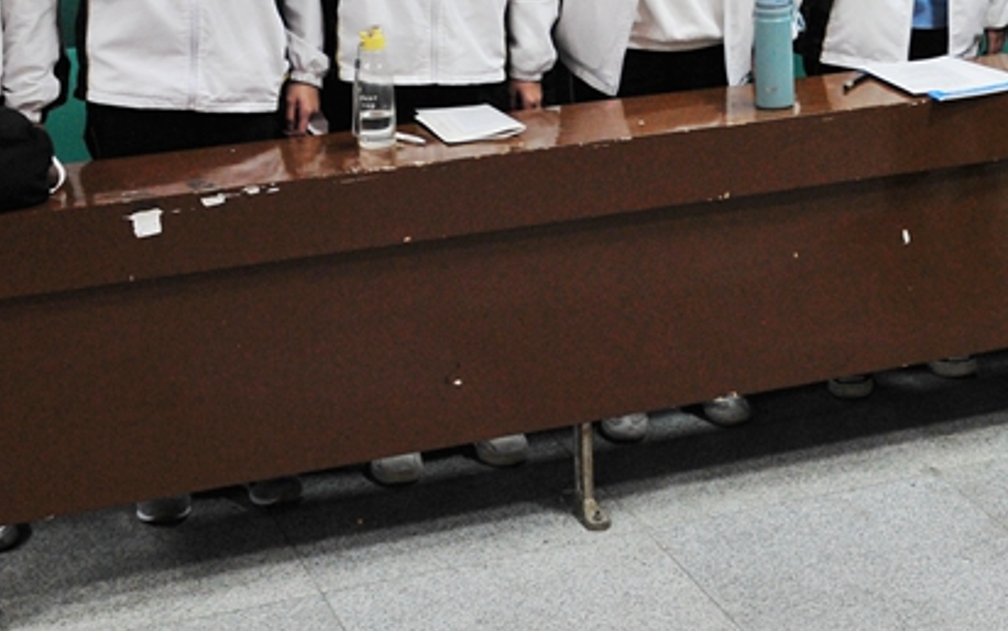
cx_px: 1020
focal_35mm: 91
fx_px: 2501
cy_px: -76
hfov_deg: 21.9
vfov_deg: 14.0
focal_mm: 24
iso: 500
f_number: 3.5
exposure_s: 1/30
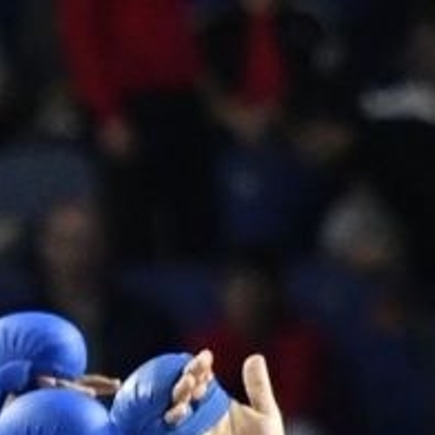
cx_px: 308
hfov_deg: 1.1
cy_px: 51
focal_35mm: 1635
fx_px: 23245
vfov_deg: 1.1
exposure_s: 1/1000
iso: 2000
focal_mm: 140
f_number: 2.8
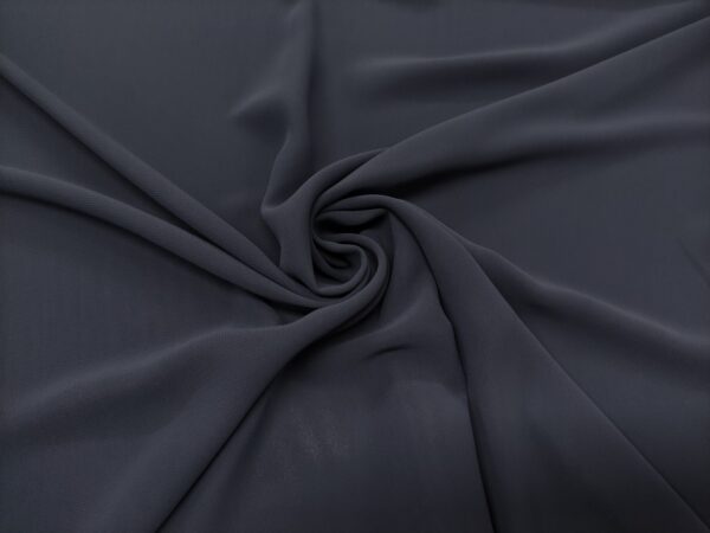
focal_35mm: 25
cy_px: 266
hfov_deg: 69.4
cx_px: 355
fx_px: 513
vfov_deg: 54.9
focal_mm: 5.43
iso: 250
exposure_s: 1/80
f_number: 1.89
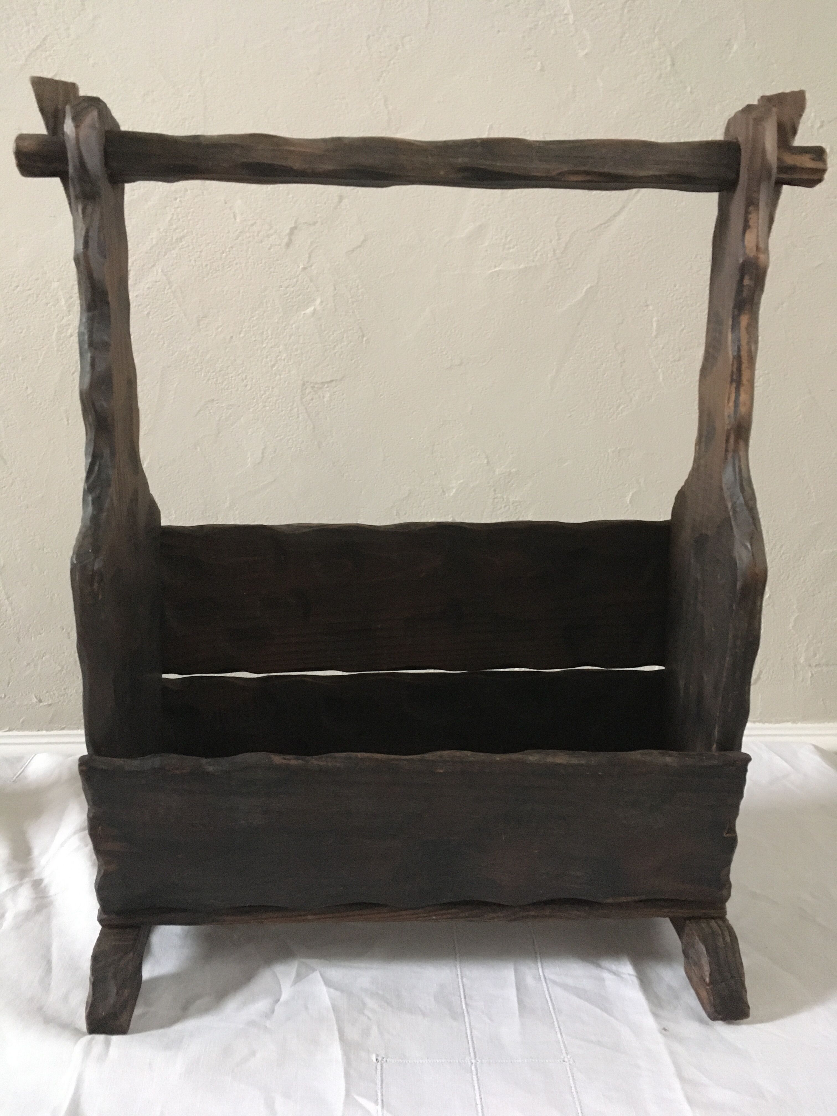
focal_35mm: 29
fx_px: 935
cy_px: 558
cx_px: 418
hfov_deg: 48.2
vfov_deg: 61.7
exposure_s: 1/17
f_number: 2.2
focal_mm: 4.15
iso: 500
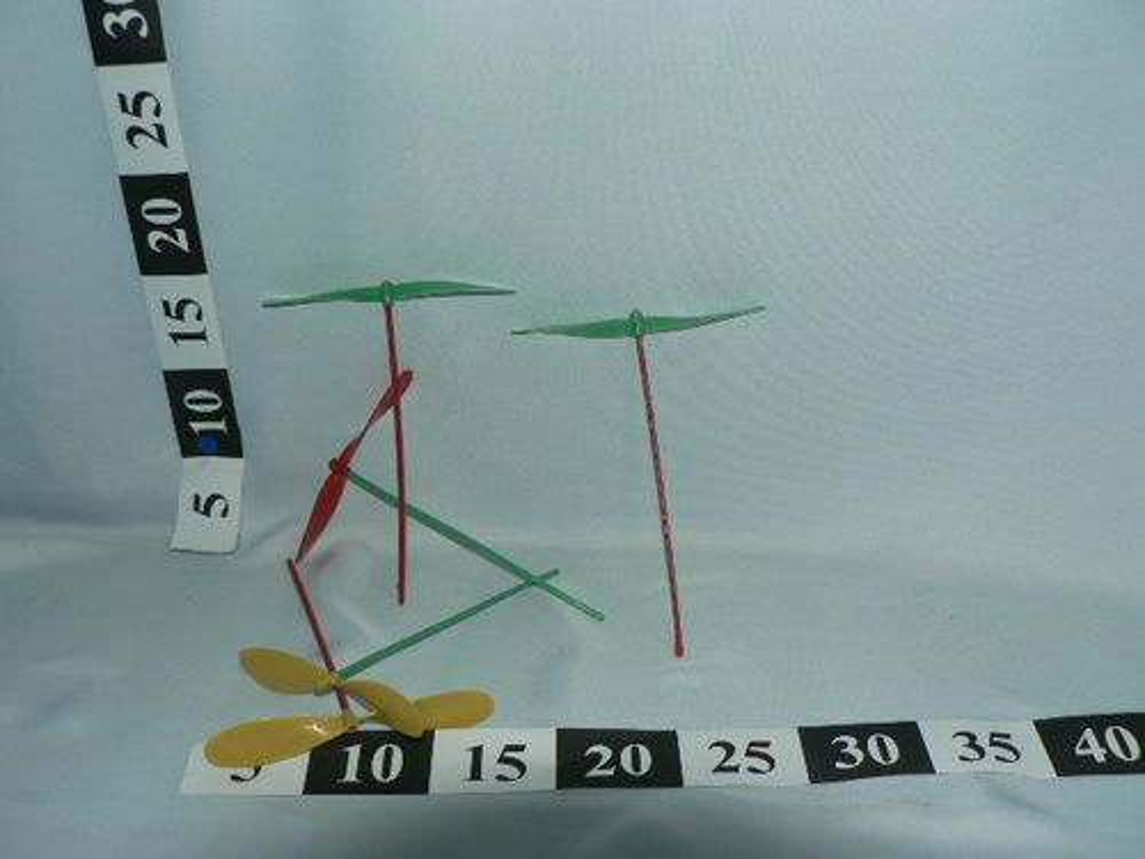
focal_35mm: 36
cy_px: 430
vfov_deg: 39.7
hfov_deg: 51.4
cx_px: 572
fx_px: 1191
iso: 80
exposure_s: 1/60
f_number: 2.8
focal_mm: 6
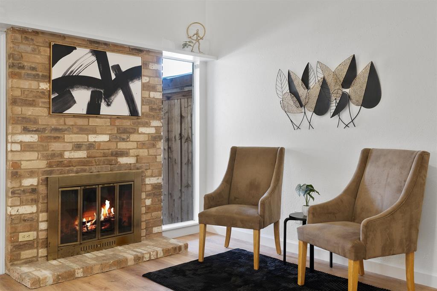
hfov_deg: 58.0
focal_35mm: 32
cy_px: 146
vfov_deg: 40.5
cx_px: 218
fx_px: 394
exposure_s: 1/4
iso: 800
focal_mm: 32.5
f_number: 8
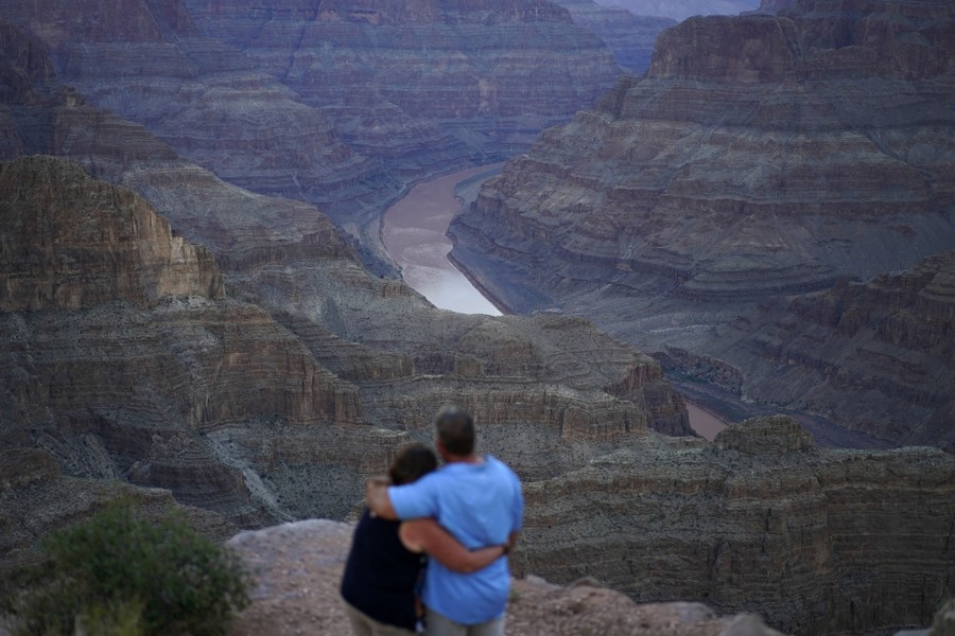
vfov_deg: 24.6
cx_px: 478
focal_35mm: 55
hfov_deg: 36.2
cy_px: 318
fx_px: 1459
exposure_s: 1/1250
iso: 500
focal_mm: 55
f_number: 1.8
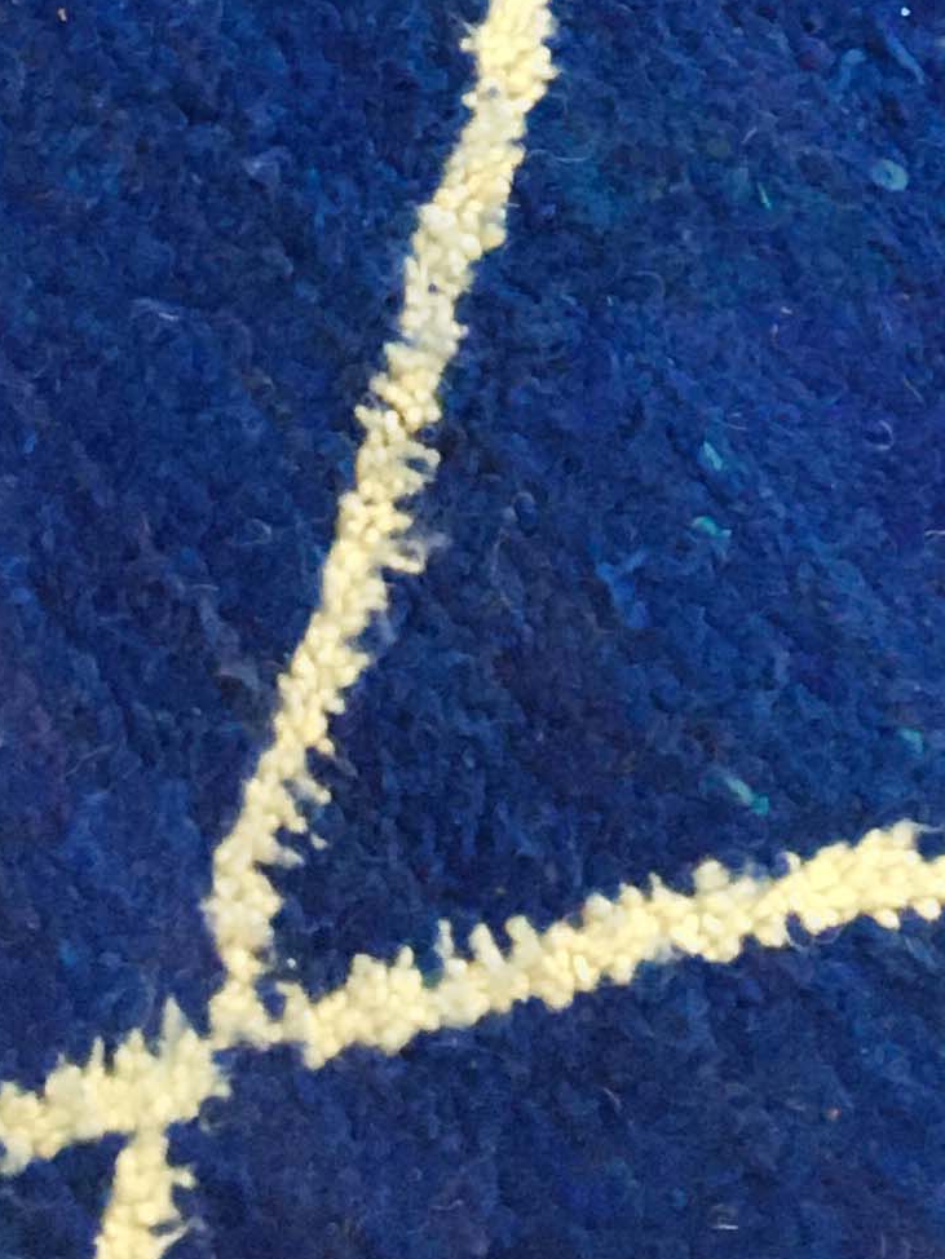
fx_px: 4366
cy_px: -800
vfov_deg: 14.9
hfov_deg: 12.1
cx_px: 1059
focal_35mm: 120
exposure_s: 1/35
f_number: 2.2
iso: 200
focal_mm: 4.15
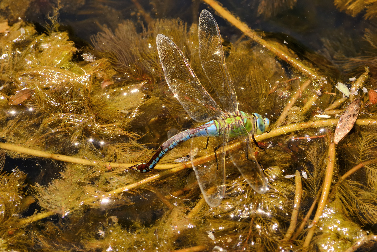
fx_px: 4712
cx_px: 188
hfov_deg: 4.6
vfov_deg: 3.1
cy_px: 126
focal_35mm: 450
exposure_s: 1/200
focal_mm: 300
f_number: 14
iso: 200
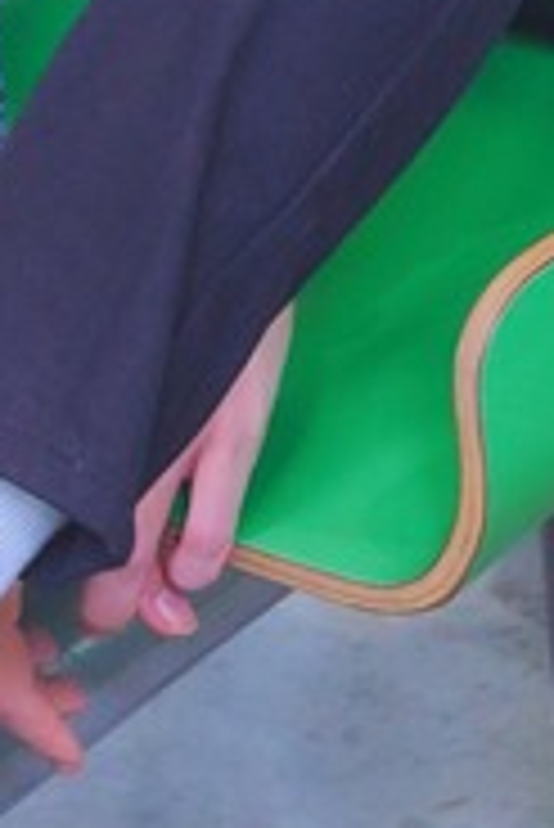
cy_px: -731
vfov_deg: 3.7
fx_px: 12878
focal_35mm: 559
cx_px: -77
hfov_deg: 2.5
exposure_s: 1/125
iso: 800
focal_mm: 125
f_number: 8
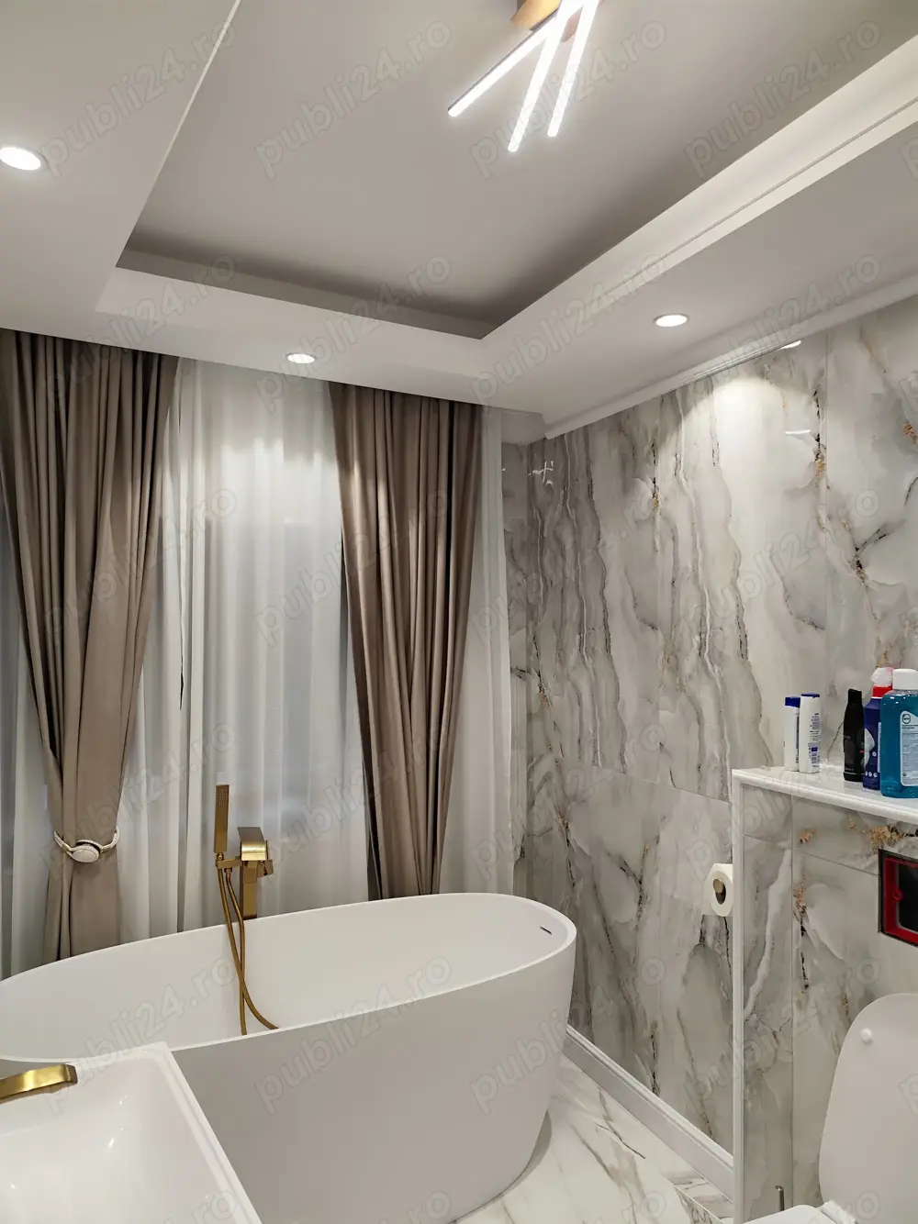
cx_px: 459
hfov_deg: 58.9
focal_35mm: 23
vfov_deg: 73.9
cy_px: 612
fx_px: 814
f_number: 1.65
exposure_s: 1/100
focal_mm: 6.19
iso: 125
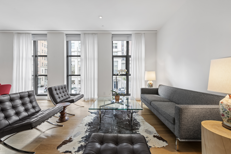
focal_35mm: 14
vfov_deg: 81.2
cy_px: 77
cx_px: 116
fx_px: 90
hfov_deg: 104.3
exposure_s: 1/8
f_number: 10
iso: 400
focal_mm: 14
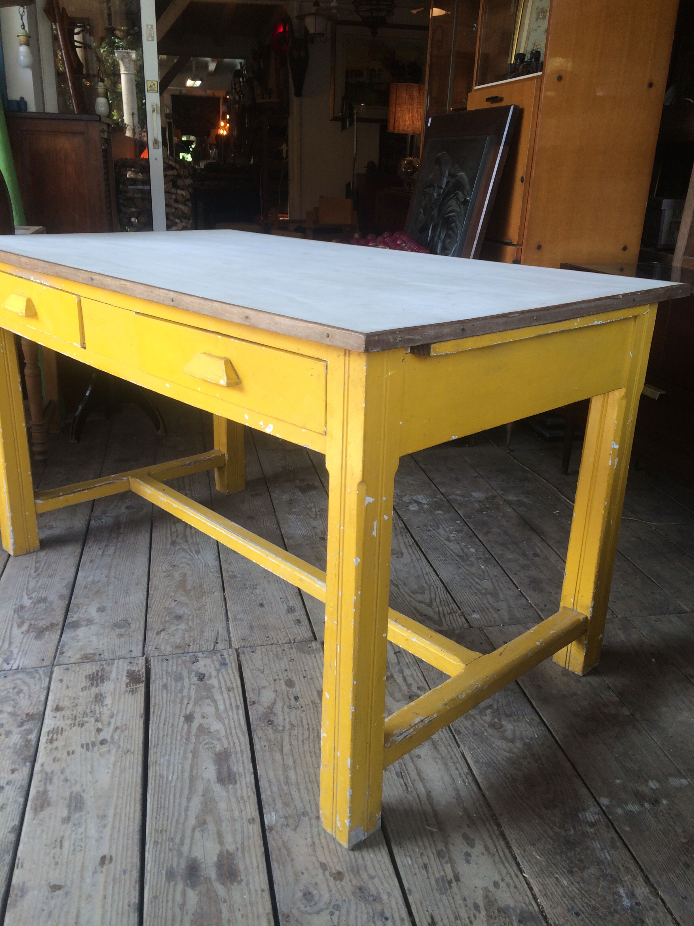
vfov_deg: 61.7
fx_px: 775
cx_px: 347
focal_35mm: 29
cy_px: 463
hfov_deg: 48.2
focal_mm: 4.15
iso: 50
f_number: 2.2
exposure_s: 1/100
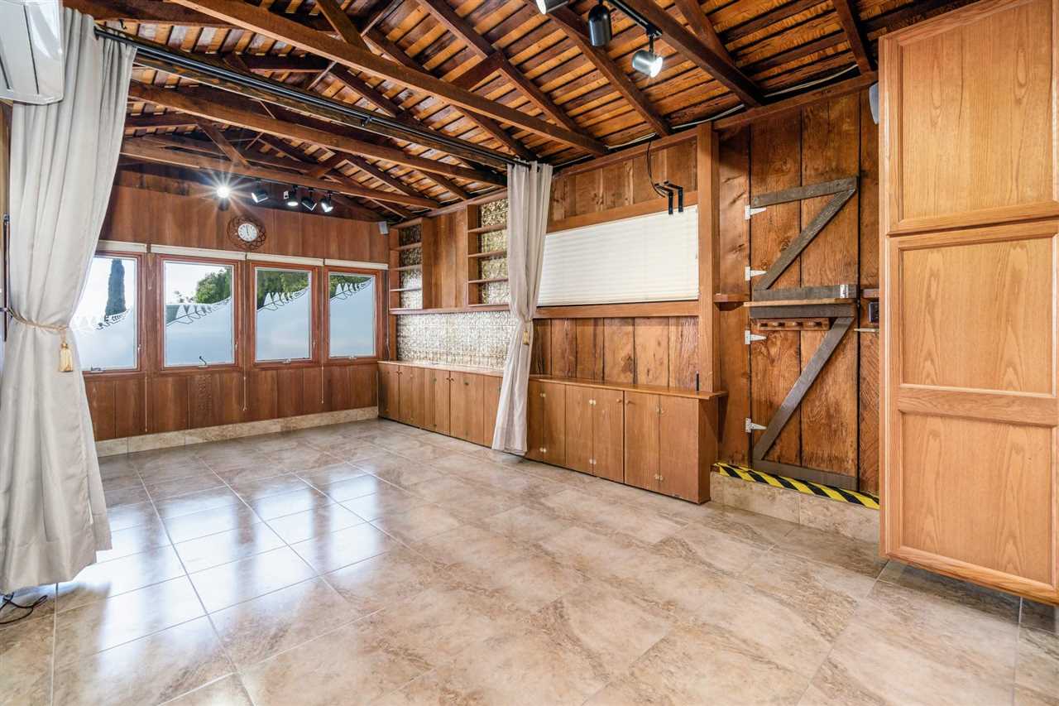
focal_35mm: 16
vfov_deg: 73.7
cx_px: 530
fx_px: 471
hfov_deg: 96.7
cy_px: 353
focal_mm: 16
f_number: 5.6
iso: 320
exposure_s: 1/13
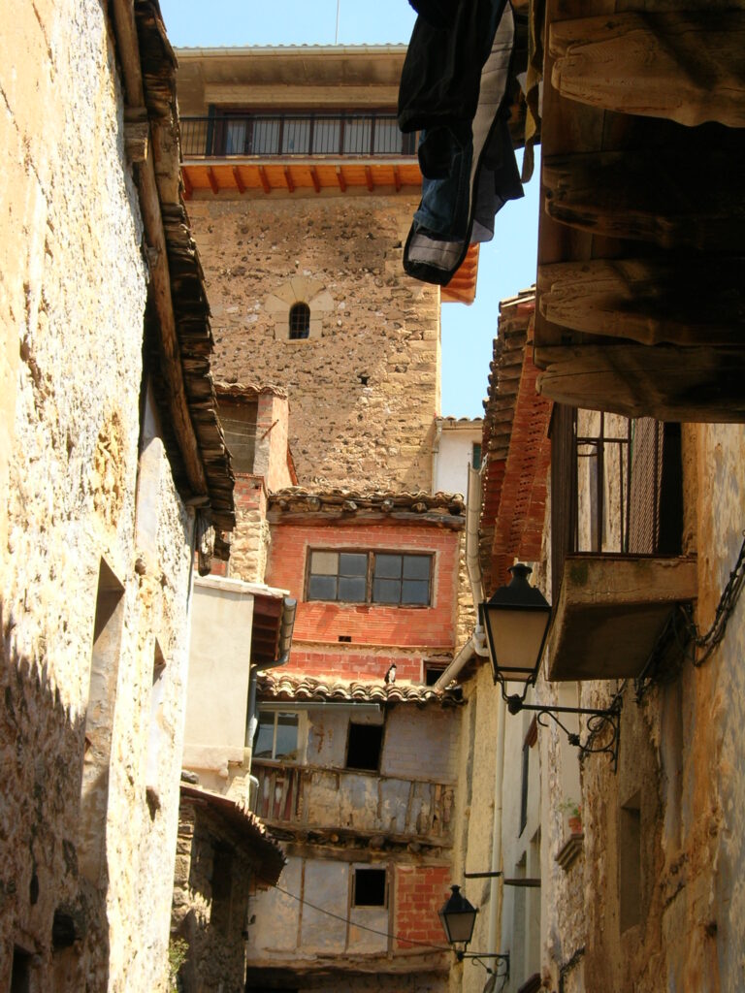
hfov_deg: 20.4
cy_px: 496
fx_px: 2066
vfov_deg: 27.0
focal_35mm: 72
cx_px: 372
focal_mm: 14.9
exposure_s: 1/144
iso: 64
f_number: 6.3
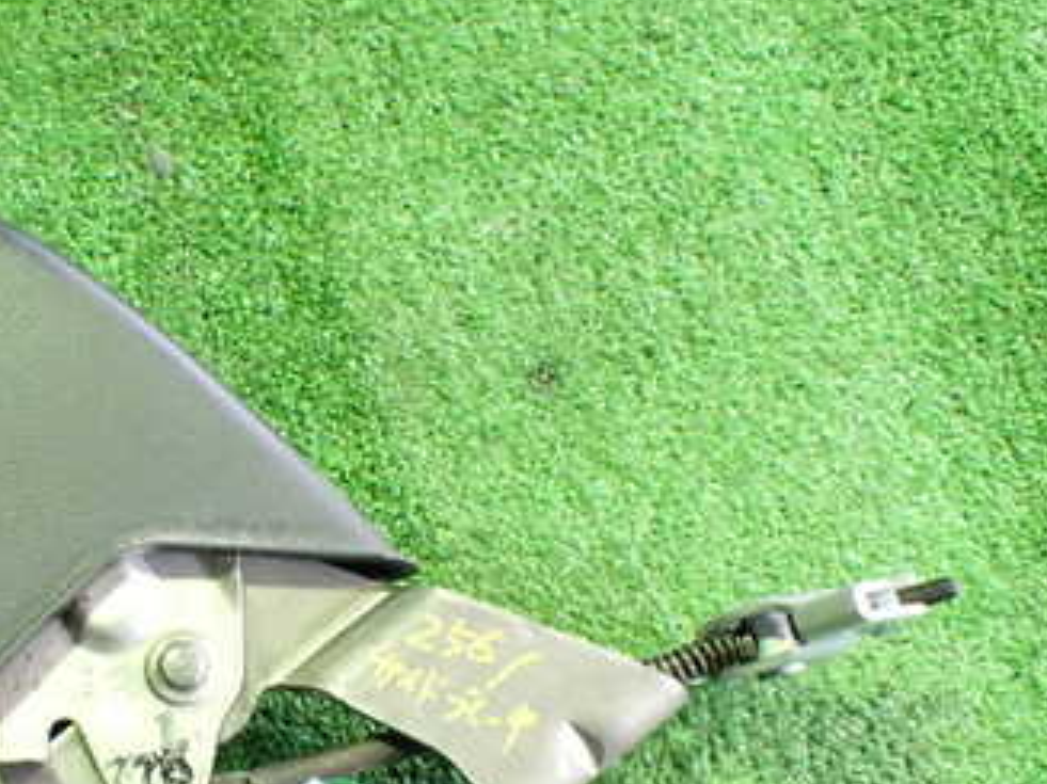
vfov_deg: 26.1
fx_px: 1663
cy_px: 618
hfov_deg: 33.4
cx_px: 131
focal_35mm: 55
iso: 800
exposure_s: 1/30
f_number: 2.3
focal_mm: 5.4
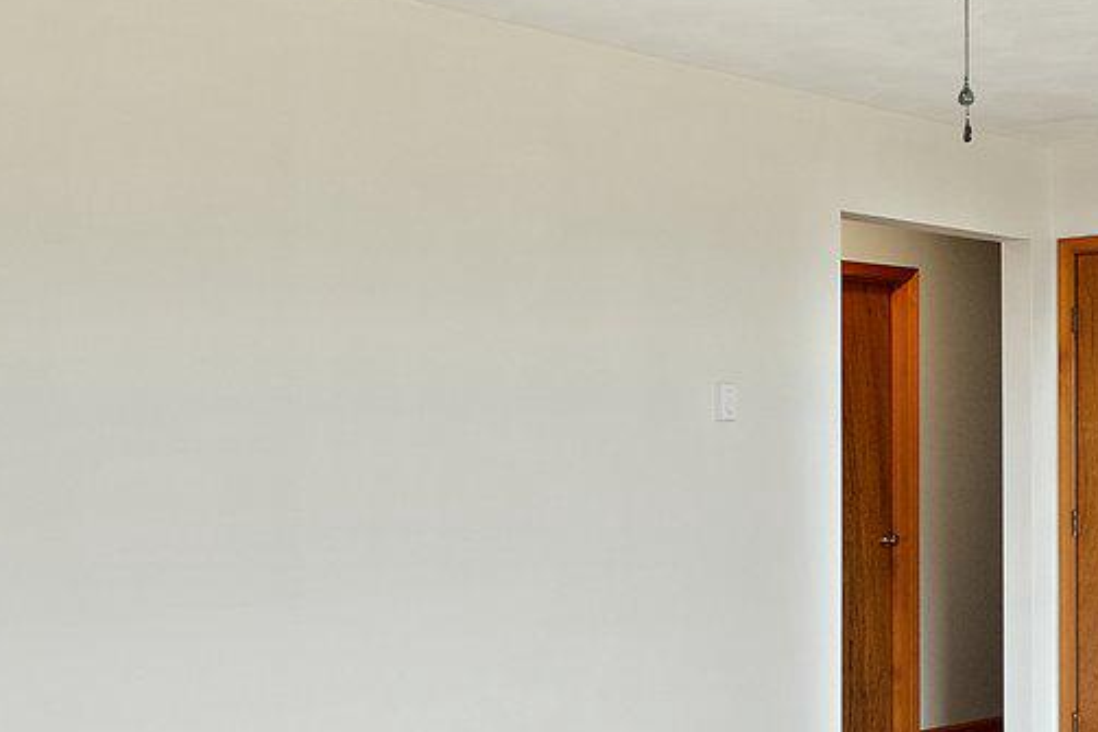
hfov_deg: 35.0
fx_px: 1738
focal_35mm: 57
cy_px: 445
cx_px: 463
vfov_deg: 23.7
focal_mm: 14
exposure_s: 1/13
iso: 640
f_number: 8
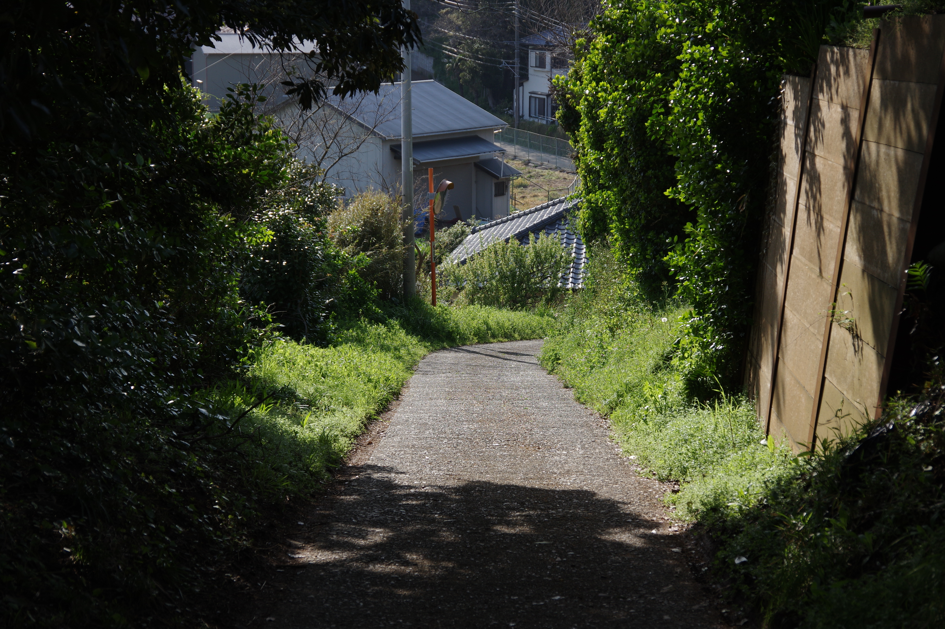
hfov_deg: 28.1
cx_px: 472
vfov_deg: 18.9
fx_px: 1888
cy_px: 314
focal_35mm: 72
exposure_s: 1/1000
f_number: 5.6
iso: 250
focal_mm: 48
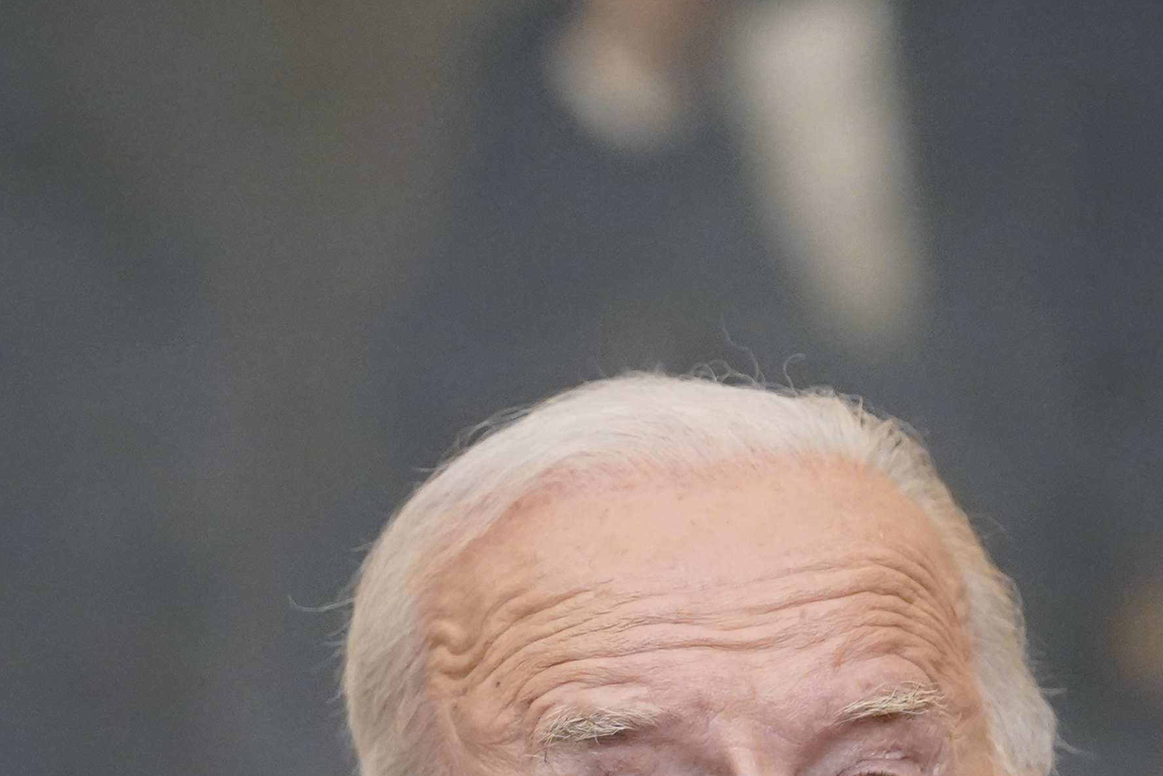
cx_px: 656
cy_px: 742
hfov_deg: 5.9
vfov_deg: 3.9
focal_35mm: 349
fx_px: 11275
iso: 4000
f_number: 2.8
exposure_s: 1/250
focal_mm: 103
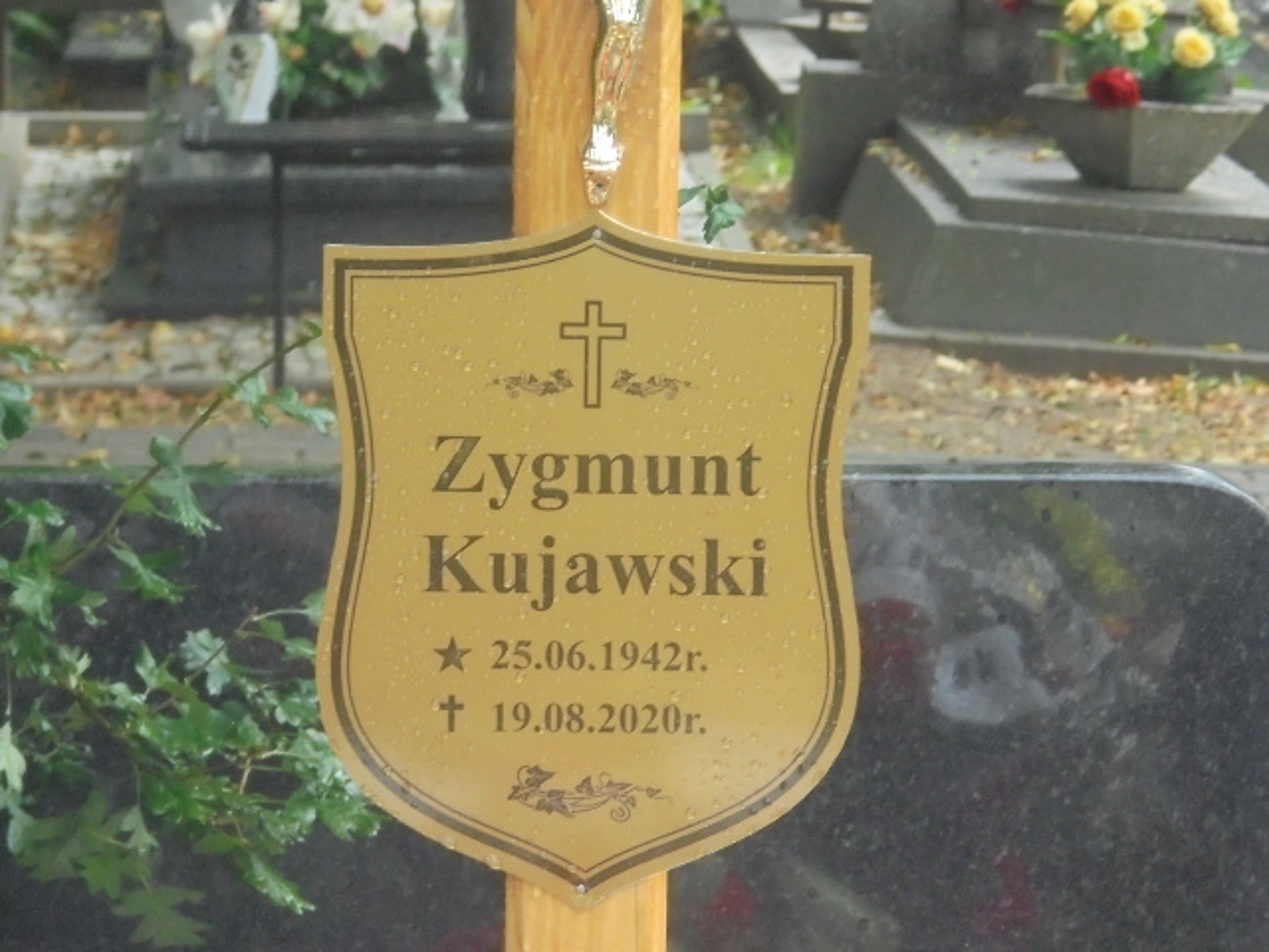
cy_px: 476
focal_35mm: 156
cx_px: 634
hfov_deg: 12.7
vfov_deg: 9.5
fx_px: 5719
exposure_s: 1/125
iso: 400
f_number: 6.5
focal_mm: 27.6
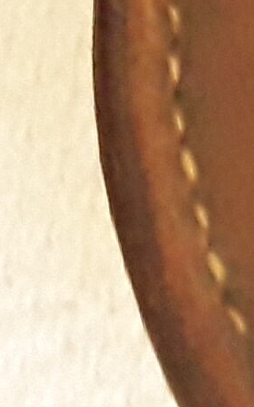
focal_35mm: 204
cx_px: 1112
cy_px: 39
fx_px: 2261
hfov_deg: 5.4
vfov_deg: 10.2
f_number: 1.9
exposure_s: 1/50
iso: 400
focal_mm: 2.91
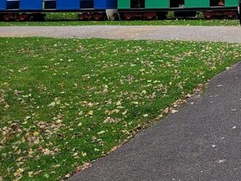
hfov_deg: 20.4
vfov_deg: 16.6
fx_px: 592
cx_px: 339
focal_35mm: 85
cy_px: -43
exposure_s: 1/629
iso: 40
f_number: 1.8
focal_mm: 5.4
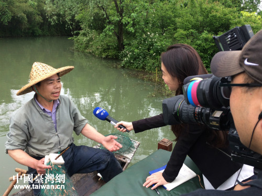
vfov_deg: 48.2
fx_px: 219
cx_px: 131
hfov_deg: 61.7
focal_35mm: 29
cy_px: 98
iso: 40
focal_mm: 4.15
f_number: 2.2
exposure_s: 1/100
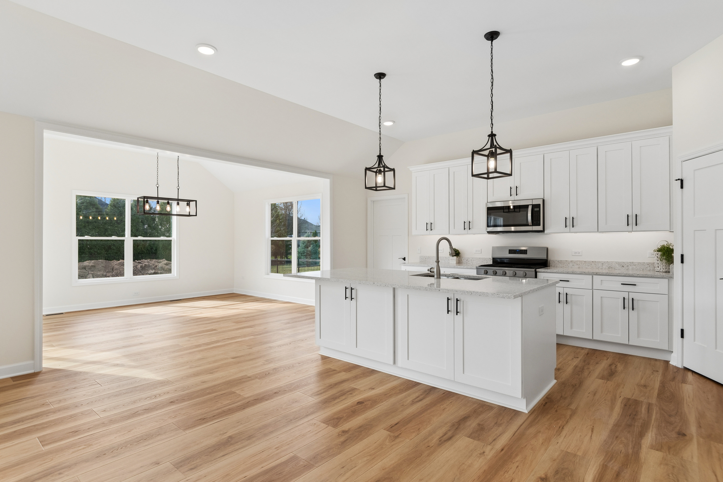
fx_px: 361
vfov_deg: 67.4
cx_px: 362
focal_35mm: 18
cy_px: 241
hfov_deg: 90.0
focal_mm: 12
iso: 320
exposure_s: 1/200
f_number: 8
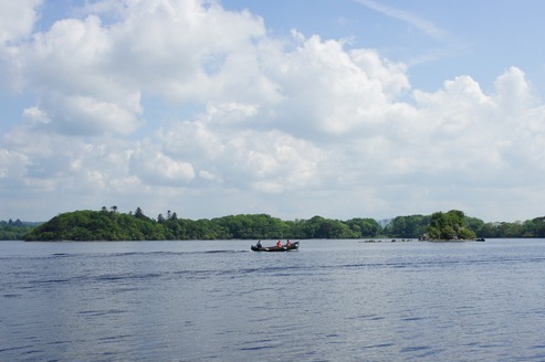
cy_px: 193
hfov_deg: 40.5
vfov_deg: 27.7
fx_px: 736
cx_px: 327
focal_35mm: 49
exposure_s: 1/320
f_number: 11
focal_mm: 25
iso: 200
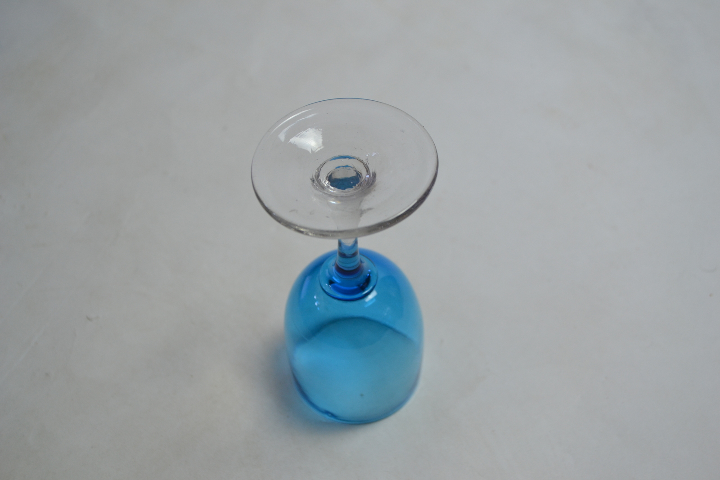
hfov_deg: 53.1
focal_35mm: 36
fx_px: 720
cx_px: 360
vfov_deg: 36.9
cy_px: 240
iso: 400
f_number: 4
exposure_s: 1/40
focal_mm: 24
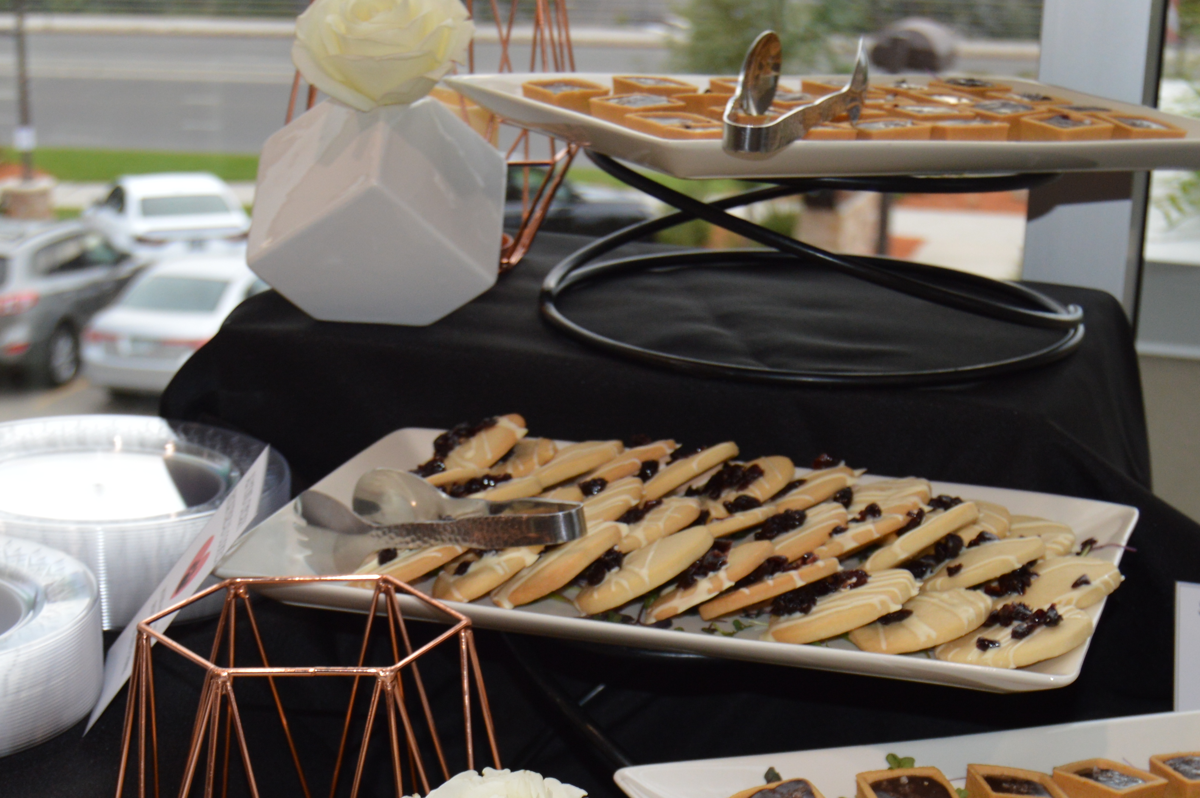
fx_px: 2464
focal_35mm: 74
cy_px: 727
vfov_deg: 18.1
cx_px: 557
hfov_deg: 27.4
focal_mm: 26
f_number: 4
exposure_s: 1/100
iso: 400
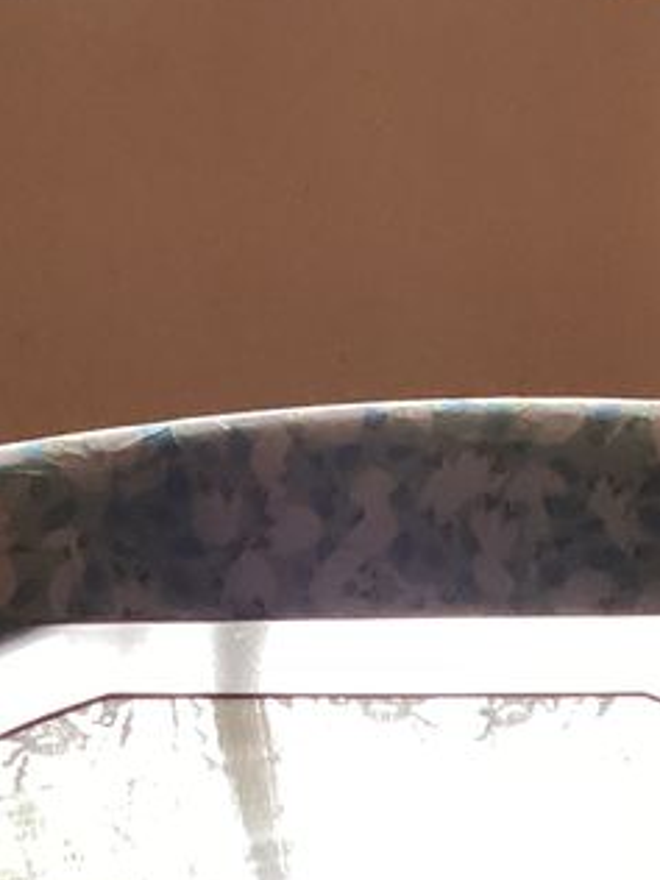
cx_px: 373
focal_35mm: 98
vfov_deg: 19.8
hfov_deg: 15.1
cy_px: 705
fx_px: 2491
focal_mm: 3.3
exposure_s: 1/60
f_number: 2.4
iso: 250
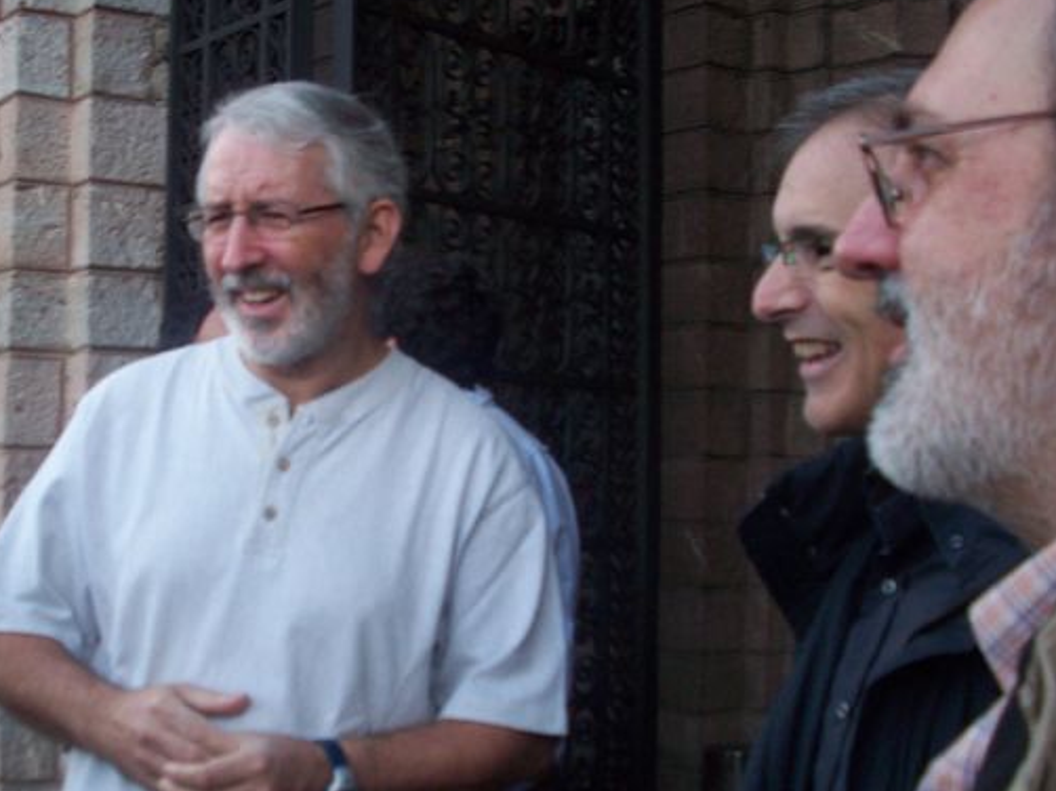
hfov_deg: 32.4
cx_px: 324
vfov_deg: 24.8
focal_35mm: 59
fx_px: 1799
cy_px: 429
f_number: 2.8
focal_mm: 6.2
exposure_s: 1/291
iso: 80
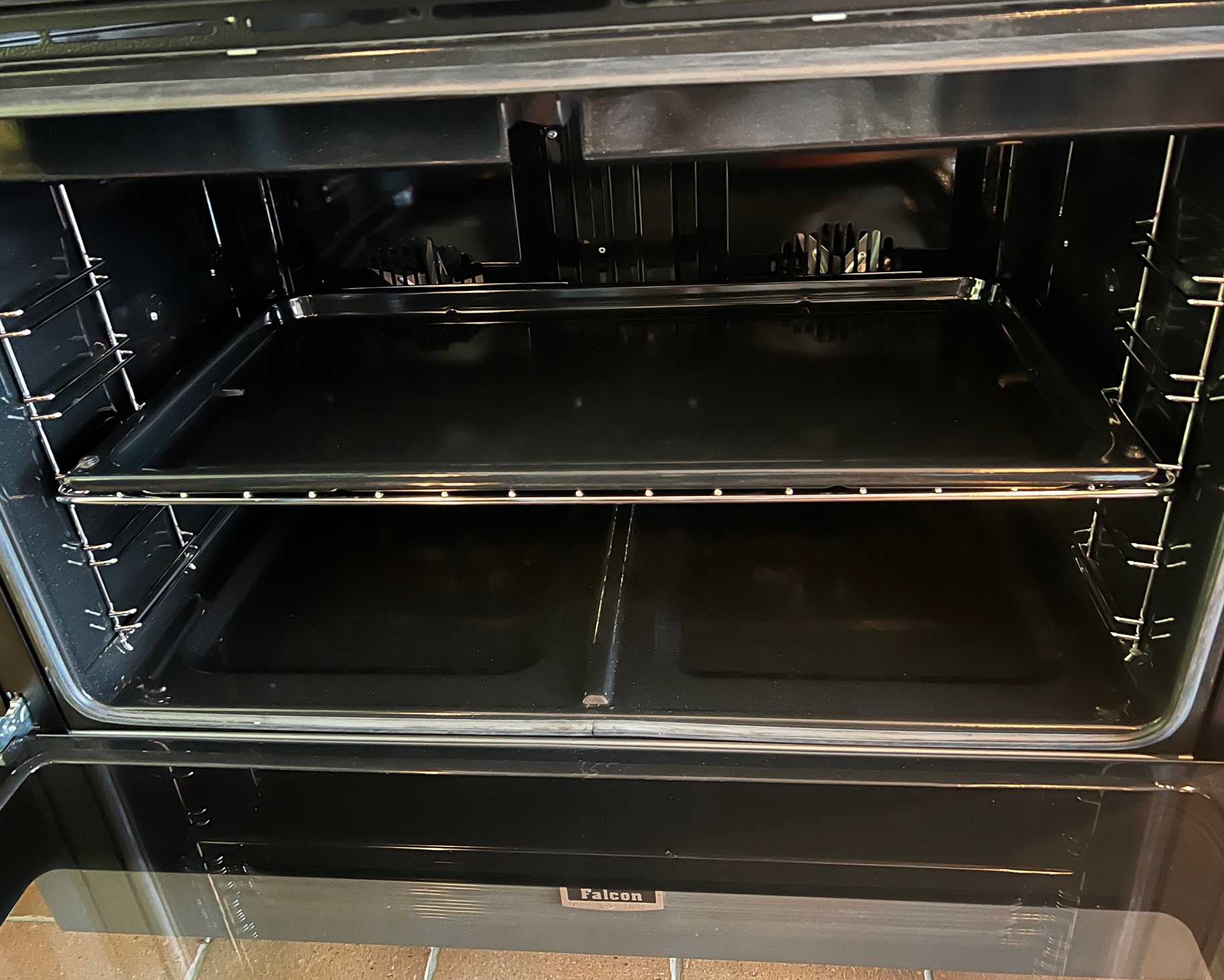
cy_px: 489
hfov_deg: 62.2
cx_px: 611
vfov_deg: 51.5
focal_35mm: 28
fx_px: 1014
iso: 800
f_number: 1.5
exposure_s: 1/9
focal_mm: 5.7
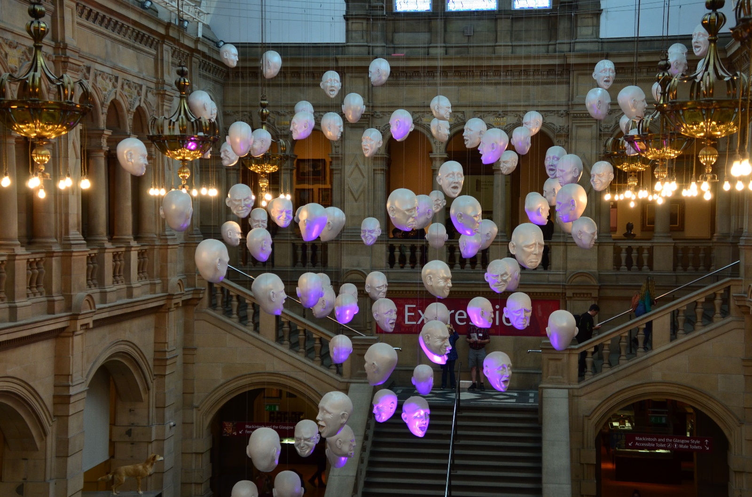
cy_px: 248
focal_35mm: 66
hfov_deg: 30.6
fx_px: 1376
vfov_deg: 20.5
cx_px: 376
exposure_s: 1/60
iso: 500
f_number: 4.2
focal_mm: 44
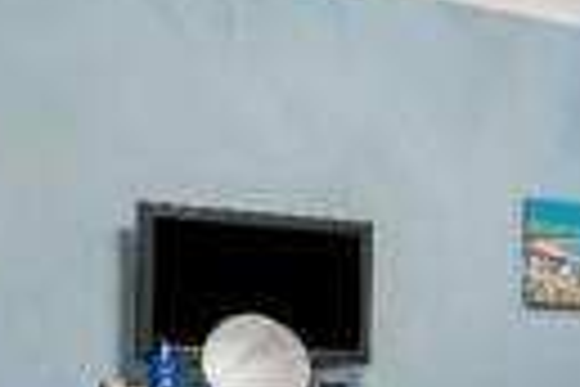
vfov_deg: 22.1
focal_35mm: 59
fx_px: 950
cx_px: 427
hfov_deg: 33.3
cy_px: 394
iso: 64
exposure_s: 3
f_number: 8
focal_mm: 16
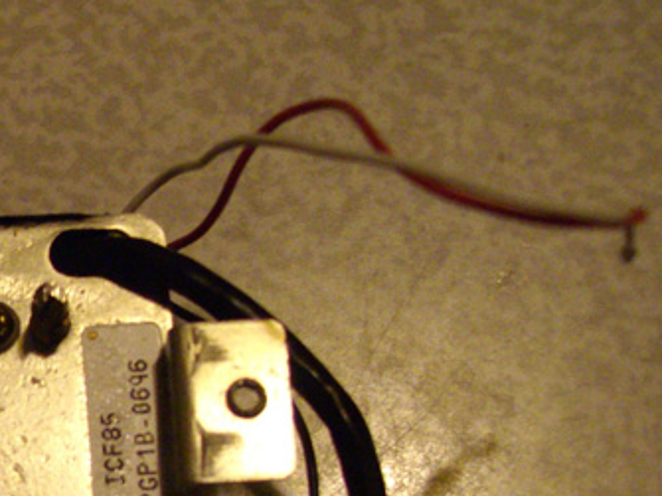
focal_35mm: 86
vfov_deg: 16.8
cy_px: 482
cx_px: -81
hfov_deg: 21.5
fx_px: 1644
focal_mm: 6
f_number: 2.7
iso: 320
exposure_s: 1/60
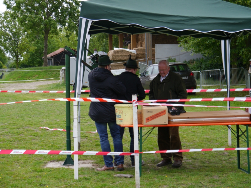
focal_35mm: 84
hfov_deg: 23.3
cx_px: 126
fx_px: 609
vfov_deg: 17.6
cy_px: 94
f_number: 5.6
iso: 160
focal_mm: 42
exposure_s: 1/100
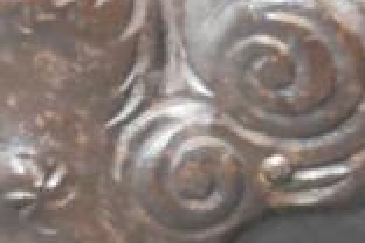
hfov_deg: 2.6
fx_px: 7933
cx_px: -454
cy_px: 8
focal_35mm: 782
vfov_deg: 1.8
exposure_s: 1/60
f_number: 5.3
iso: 10000
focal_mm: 75
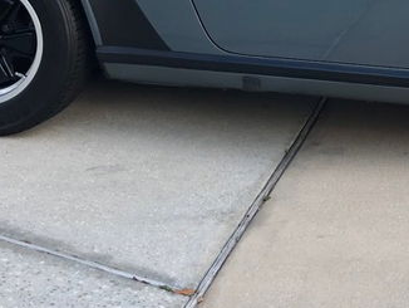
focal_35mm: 91
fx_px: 1076
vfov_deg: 15.9
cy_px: -10
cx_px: 379
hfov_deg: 21.0
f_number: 1.8
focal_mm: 3.99
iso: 20
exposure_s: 1/188
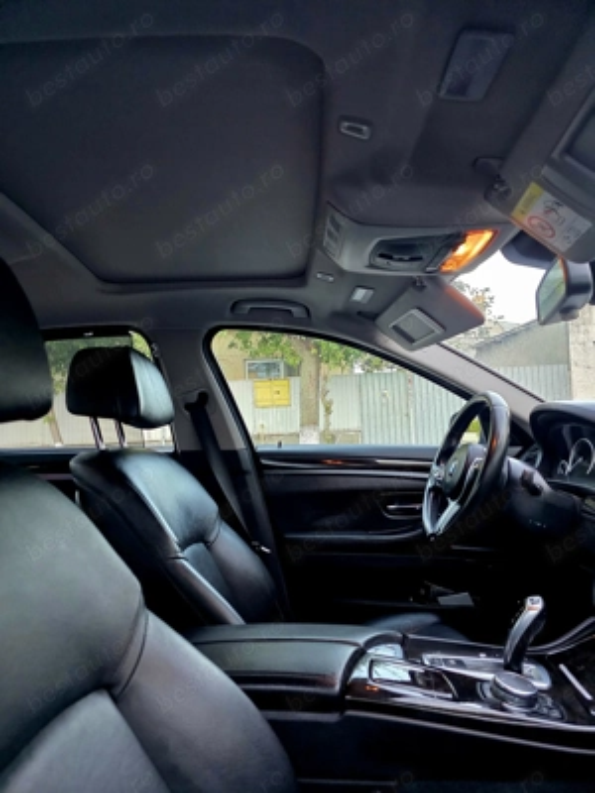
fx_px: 527
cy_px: 396
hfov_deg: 58.9
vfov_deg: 73.9
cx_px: 298
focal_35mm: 23
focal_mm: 6.3
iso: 400
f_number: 1.7
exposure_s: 1/101
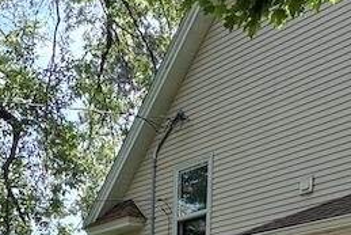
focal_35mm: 72
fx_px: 702
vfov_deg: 15.0
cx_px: 47
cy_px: 486
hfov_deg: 27.2
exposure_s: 1/127
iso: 40
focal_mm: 2.22
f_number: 2.2
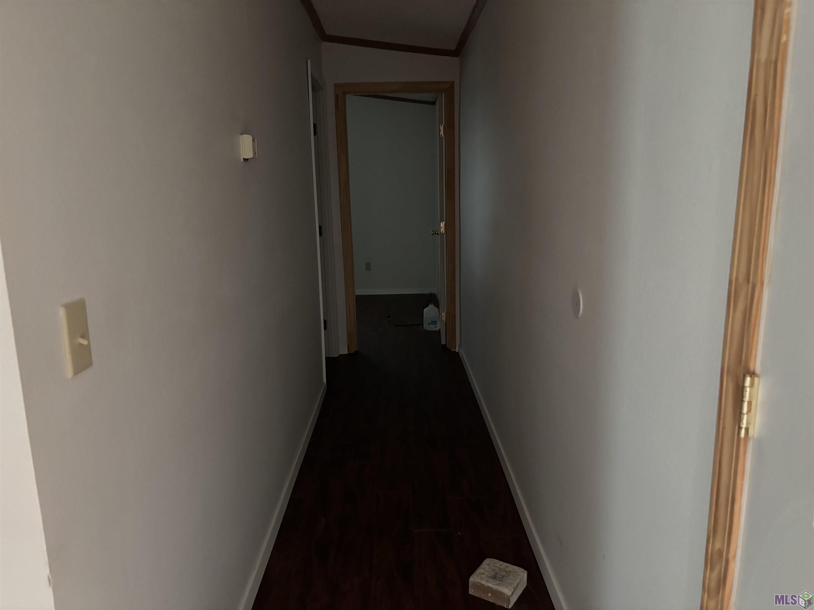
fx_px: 611
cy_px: 305
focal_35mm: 26
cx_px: 407
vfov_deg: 53.1
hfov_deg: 67.3
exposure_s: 1/30
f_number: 1.6
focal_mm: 5.96
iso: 1000
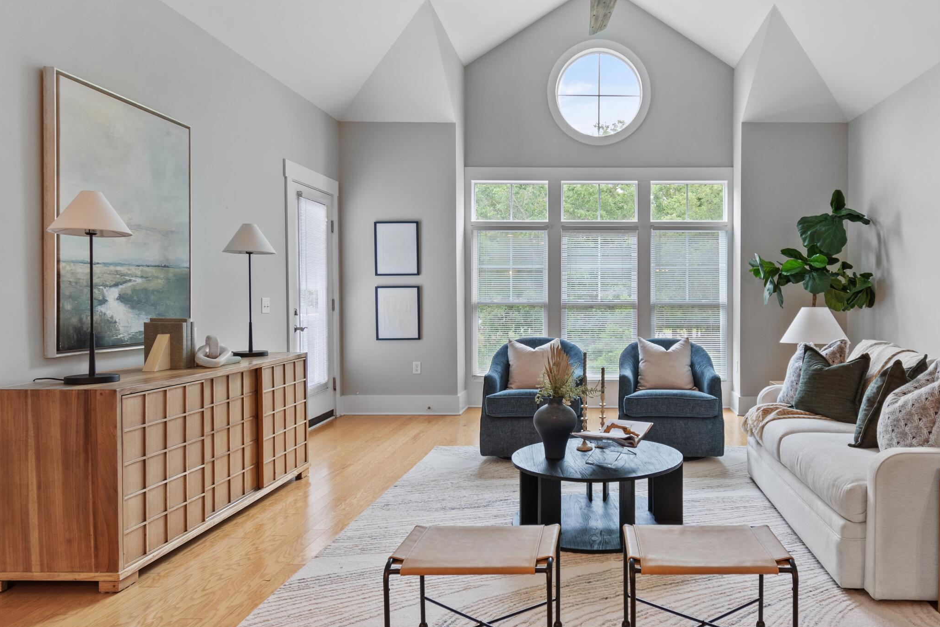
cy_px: 312
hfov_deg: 70.4
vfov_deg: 51.3
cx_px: 586
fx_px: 653
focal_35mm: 25
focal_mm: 11.5
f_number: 4.8
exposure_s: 1/3
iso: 100
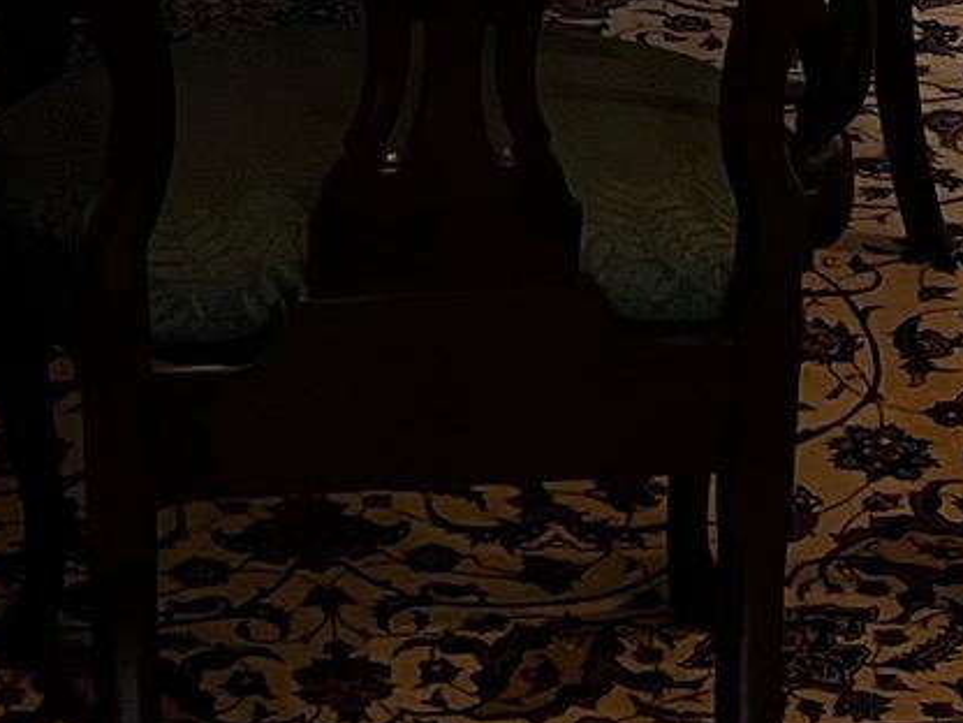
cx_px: 340
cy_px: -934
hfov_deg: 15.4
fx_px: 3561
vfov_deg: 10.2
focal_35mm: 128
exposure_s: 1/60
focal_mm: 5.1
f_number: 1.6
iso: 125
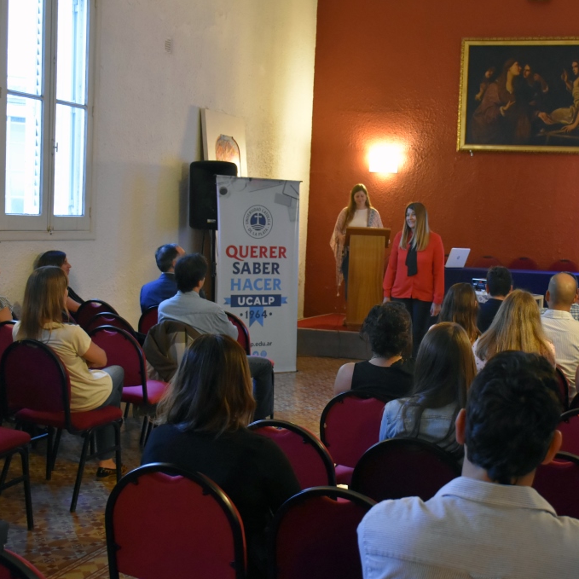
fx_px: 946
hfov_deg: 33.6
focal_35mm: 50
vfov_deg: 34.0
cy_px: 290
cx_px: 407
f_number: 4.5
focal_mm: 26
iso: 3200
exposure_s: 1/80
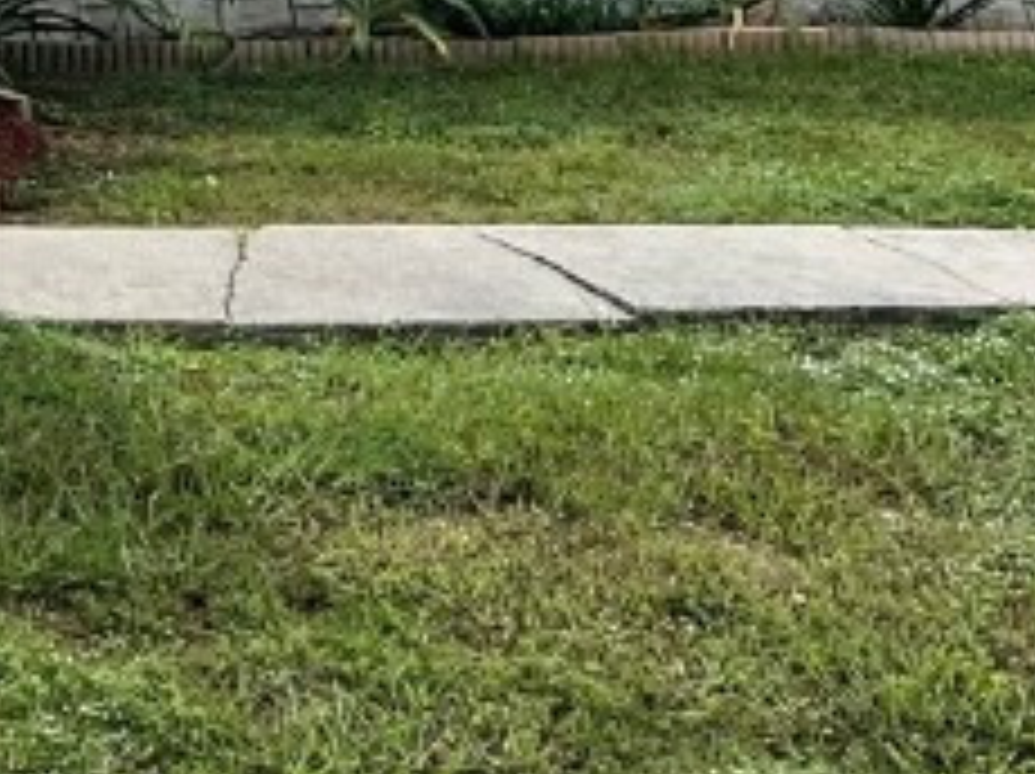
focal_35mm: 116
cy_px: -828
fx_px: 3465
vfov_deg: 11.4
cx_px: -774
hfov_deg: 15.0
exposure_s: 1/9434
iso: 50
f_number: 1.5
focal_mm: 5.7
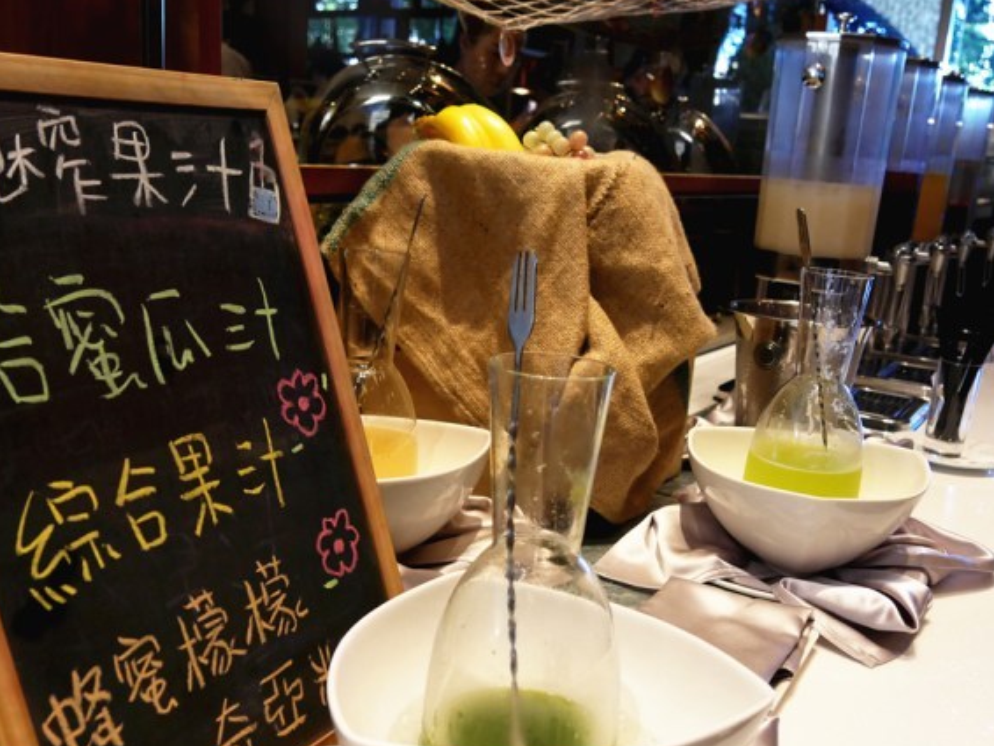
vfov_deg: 40.5
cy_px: 448
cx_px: 492
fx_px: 1005
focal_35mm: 35
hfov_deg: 52.6
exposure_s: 1/80
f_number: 3.5
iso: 1250
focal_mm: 14
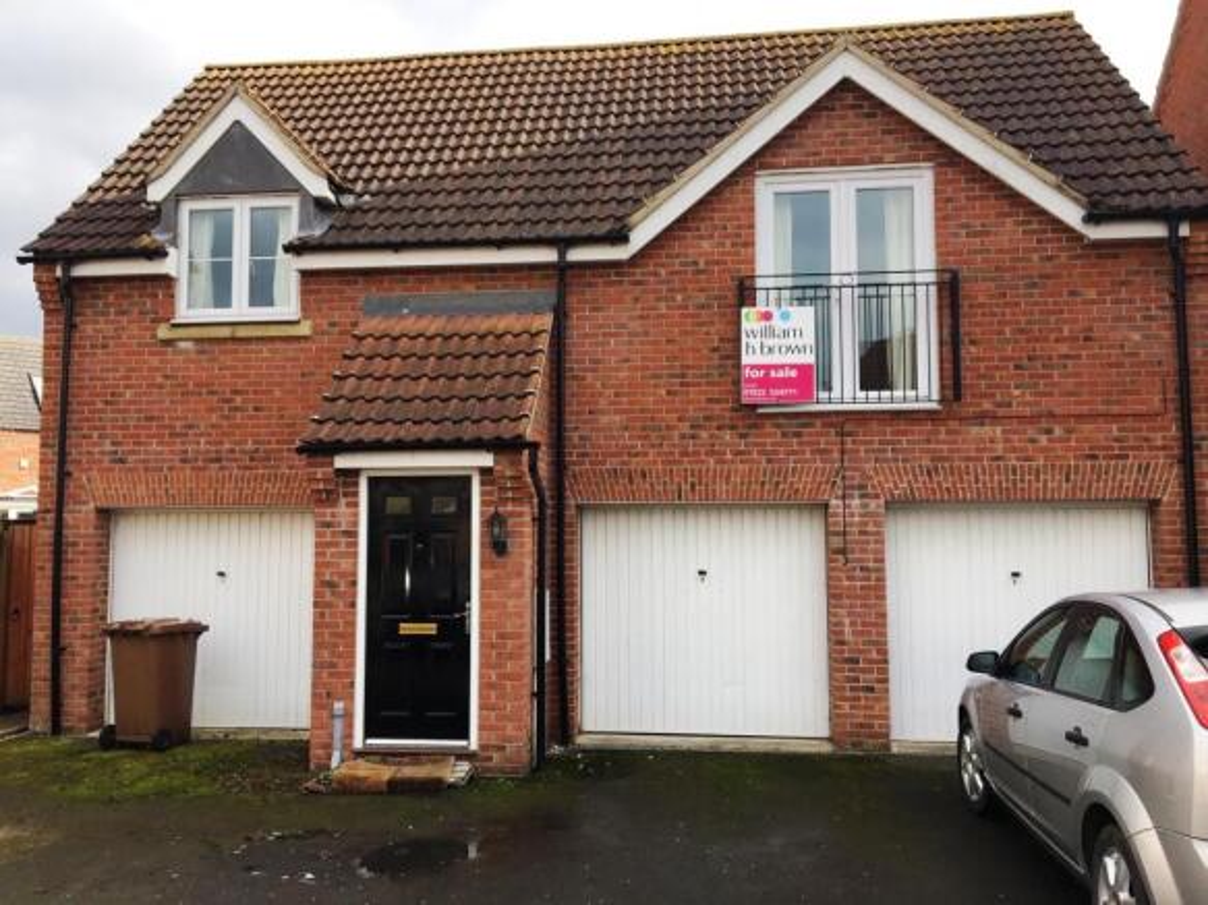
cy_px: 452
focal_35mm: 29
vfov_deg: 48.2
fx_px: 1012
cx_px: 604
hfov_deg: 61.7
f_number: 2.2
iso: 25
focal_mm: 4.15
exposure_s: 1/557
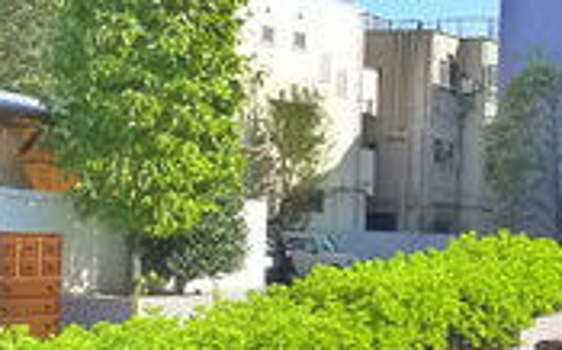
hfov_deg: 18.6
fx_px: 1561
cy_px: 226
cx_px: 780
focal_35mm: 102
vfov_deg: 12.8
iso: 400
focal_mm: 5.1
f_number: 4
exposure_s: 1/400
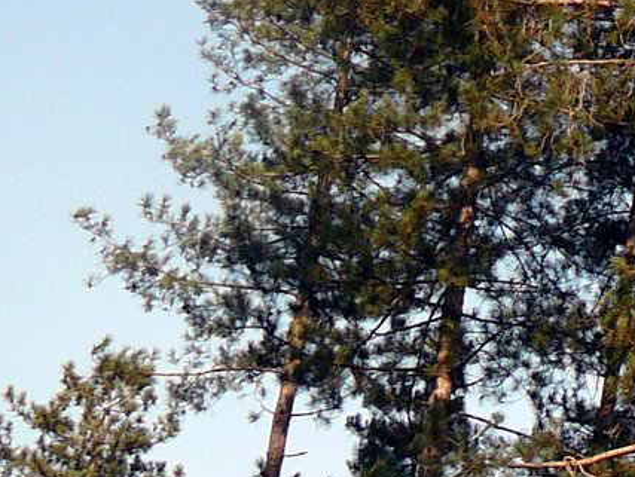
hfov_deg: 14.1
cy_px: -183
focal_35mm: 131
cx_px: 950
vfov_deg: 11.0
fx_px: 2405
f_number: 2.8
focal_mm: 5.2
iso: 80
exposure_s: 1/800
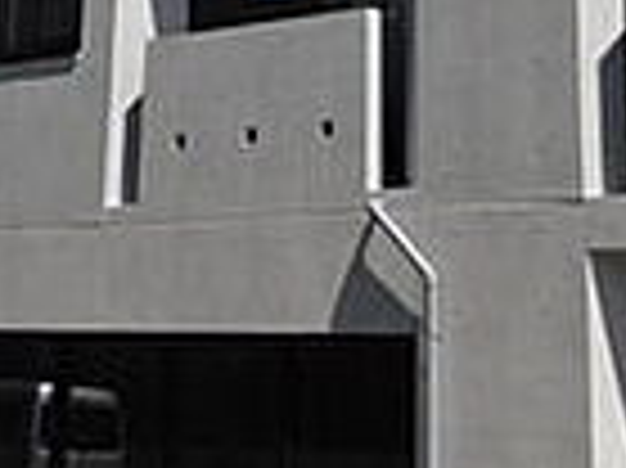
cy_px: -410
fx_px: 1915
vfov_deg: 12.6
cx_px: 275
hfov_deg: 18.6
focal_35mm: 106
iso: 125
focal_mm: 4
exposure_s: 1/400
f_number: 6
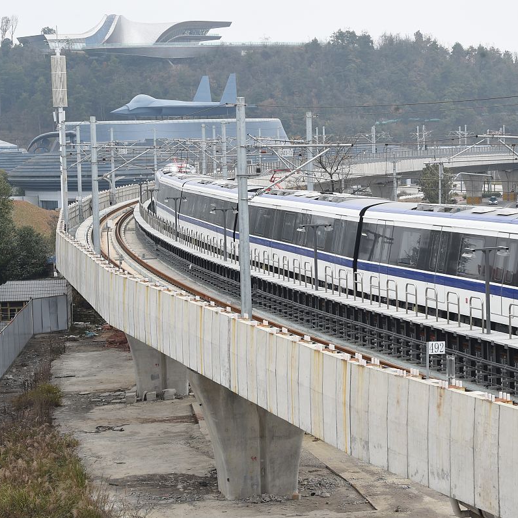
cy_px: 259
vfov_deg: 16.6
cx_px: 382
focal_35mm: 105
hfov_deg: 16.5
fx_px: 1778
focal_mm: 82
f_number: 9
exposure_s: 1/320
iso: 1600
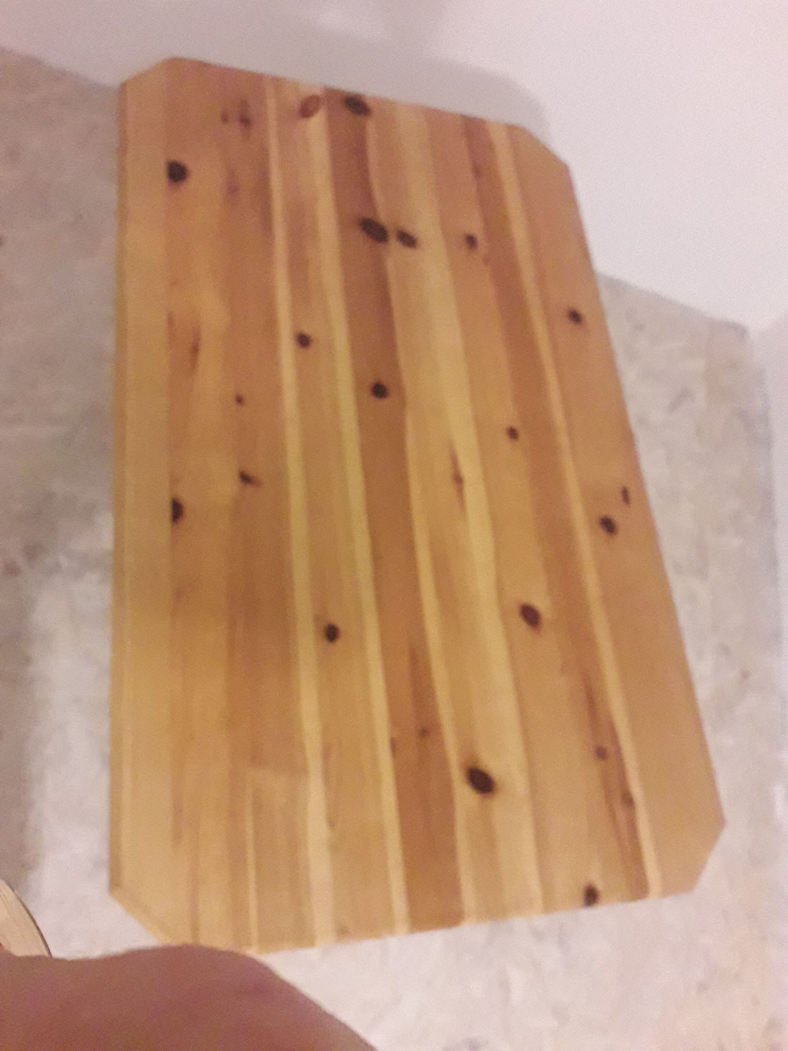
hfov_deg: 51.4
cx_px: 394
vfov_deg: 65.3
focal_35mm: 27
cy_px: 526
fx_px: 820
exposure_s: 1/20
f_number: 1.9
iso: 500
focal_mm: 3.6
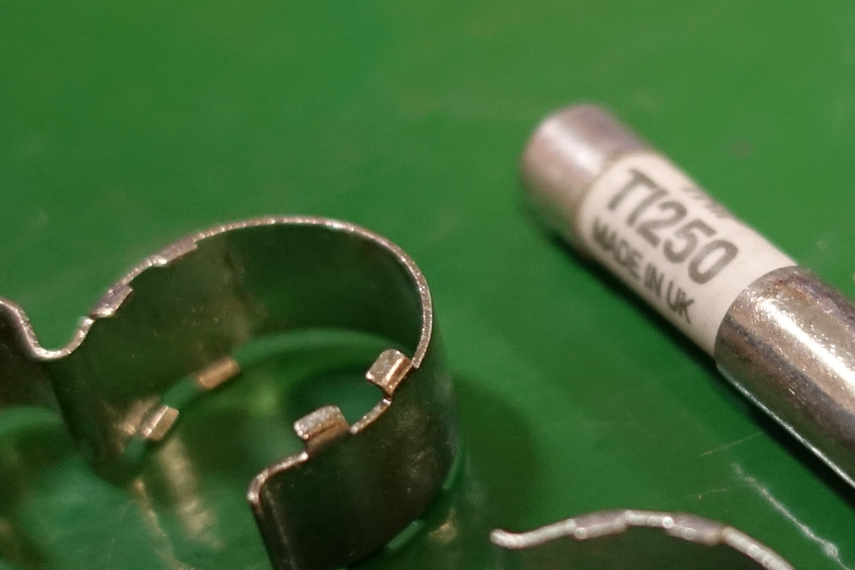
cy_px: 326
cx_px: 699
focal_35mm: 97
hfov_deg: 20.8
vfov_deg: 14.1
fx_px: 2304
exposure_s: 1/30
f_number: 1.8
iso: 640
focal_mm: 8.8
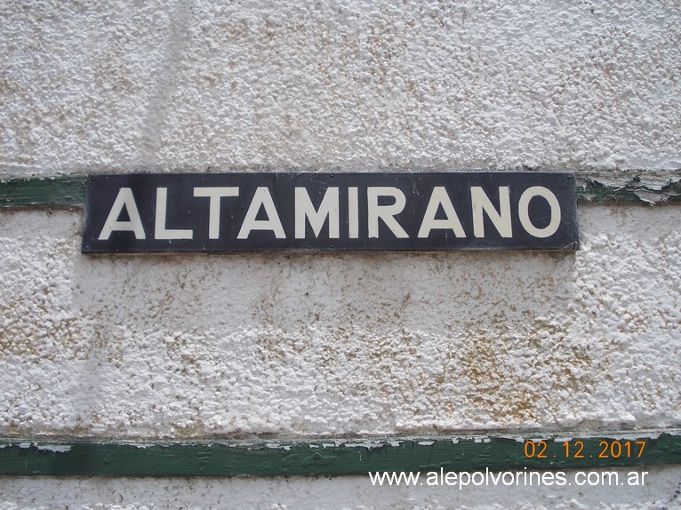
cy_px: 255
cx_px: 340
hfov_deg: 49.0
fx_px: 747
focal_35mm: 38
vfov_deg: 37.7
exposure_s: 1/400
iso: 80
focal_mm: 5.3
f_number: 6.2
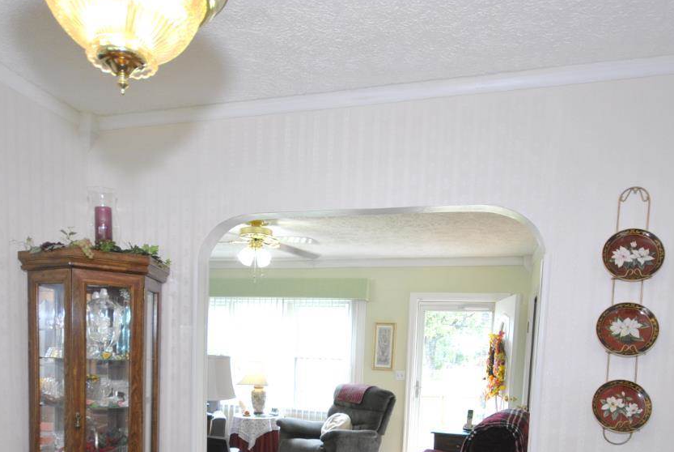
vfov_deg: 44.2
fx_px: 506
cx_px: 305
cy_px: 399
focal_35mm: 27
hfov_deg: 67.2
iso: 200
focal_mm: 10
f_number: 4
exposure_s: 1/30
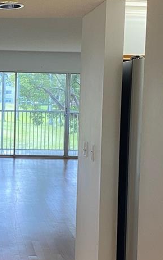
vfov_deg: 28.6
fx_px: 512
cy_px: 127
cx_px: 23
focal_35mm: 72
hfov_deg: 17.9
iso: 100
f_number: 1.8
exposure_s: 1/60
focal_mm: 4.25
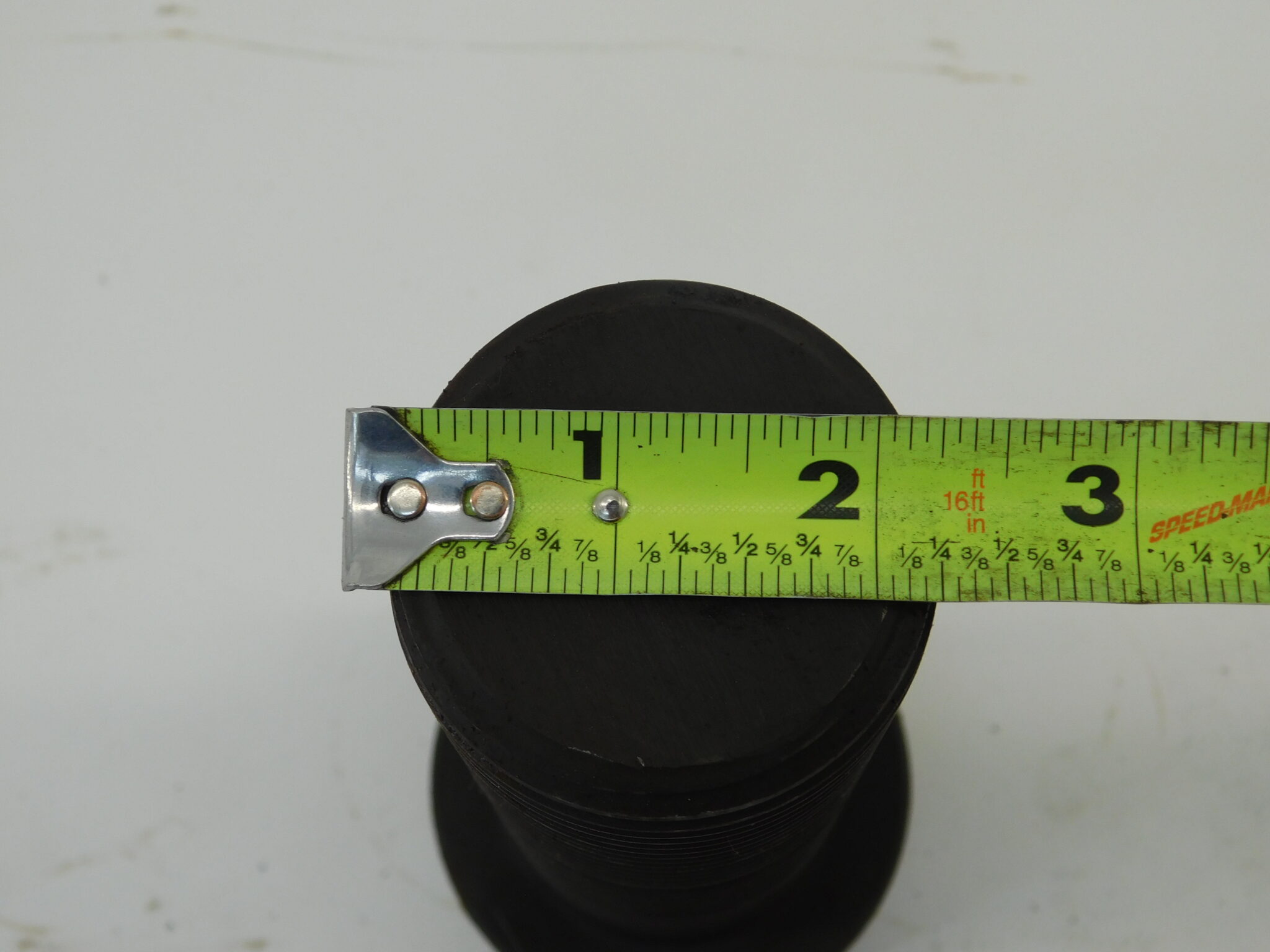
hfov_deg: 29.4
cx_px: 635
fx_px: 2421
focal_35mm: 66
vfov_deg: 22.3
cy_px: 476
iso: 125
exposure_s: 1/125
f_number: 4.2
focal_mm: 11.7
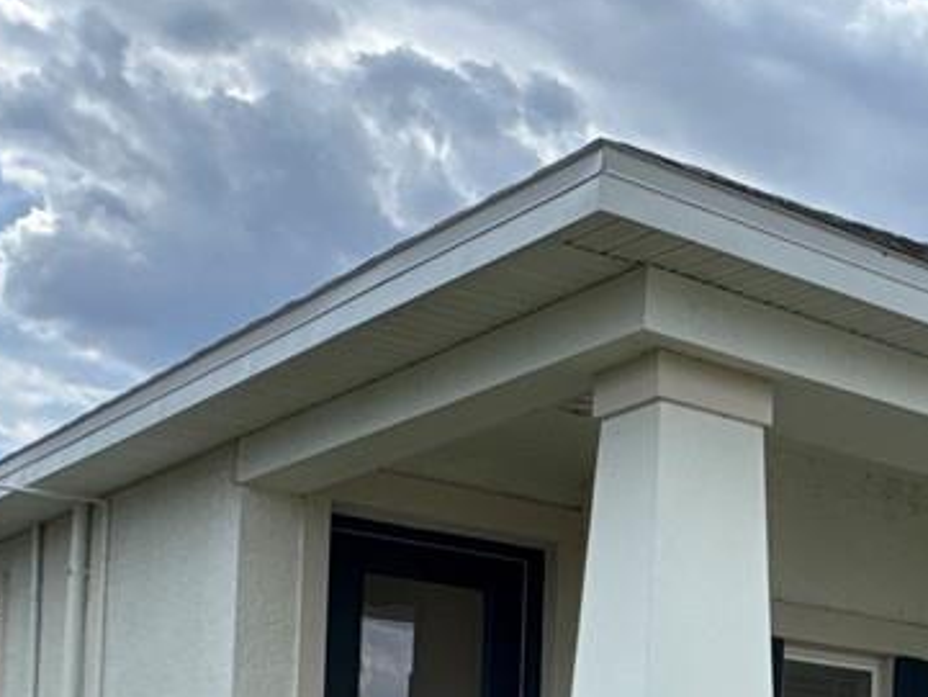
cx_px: 1236
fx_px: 1663
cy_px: 828
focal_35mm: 62
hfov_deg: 26.1
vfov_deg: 22.0
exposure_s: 1/1506
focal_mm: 2.22
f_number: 2.2
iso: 50
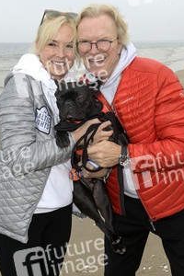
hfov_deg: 22.6
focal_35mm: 60
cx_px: 87
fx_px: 460
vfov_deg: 33.4
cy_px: 122
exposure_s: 1/250
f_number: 9
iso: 640
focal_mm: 45
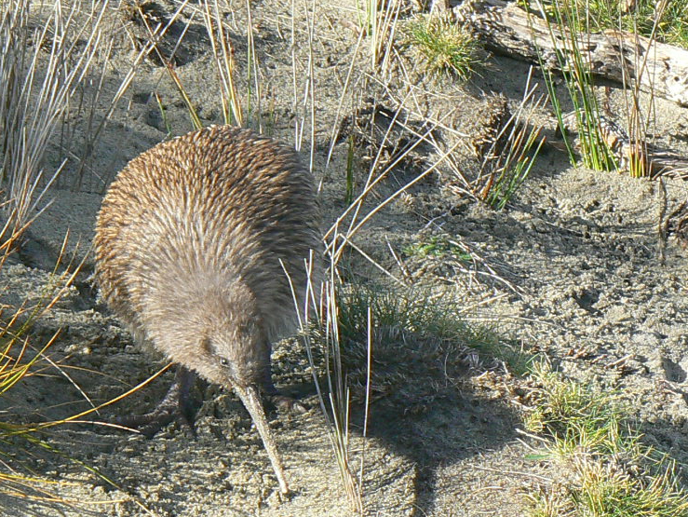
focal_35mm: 251
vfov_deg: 5.9
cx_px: 204
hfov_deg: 7.9
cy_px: 288
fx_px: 4991
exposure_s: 1/200
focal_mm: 17.7
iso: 80
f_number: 5.6
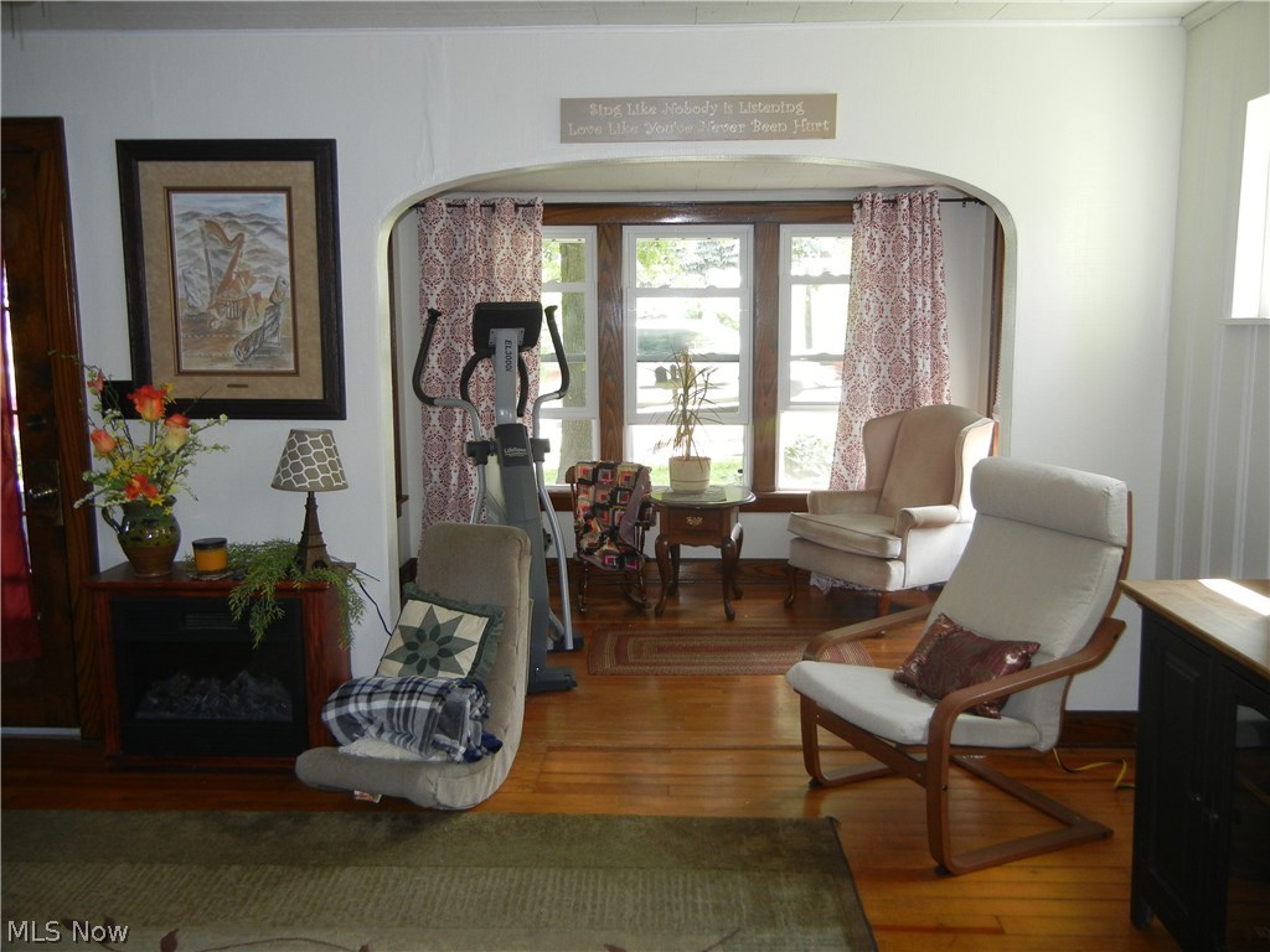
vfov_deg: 46.8
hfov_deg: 60.0
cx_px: 635
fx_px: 1101
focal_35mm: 30
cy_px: 476
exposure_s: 1/35.6
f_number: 3.5
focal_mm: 5.4
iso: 198
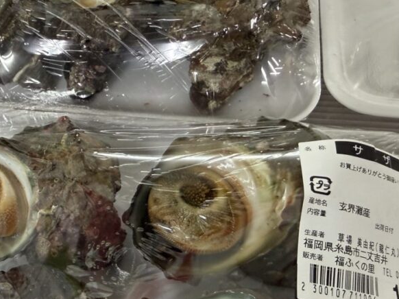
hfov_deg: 41.1
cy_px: 175
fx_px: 507
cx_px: 78
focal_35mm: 44
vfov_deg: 32.8
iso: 200
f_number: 2.2
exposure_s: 1/60
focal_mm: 2.22
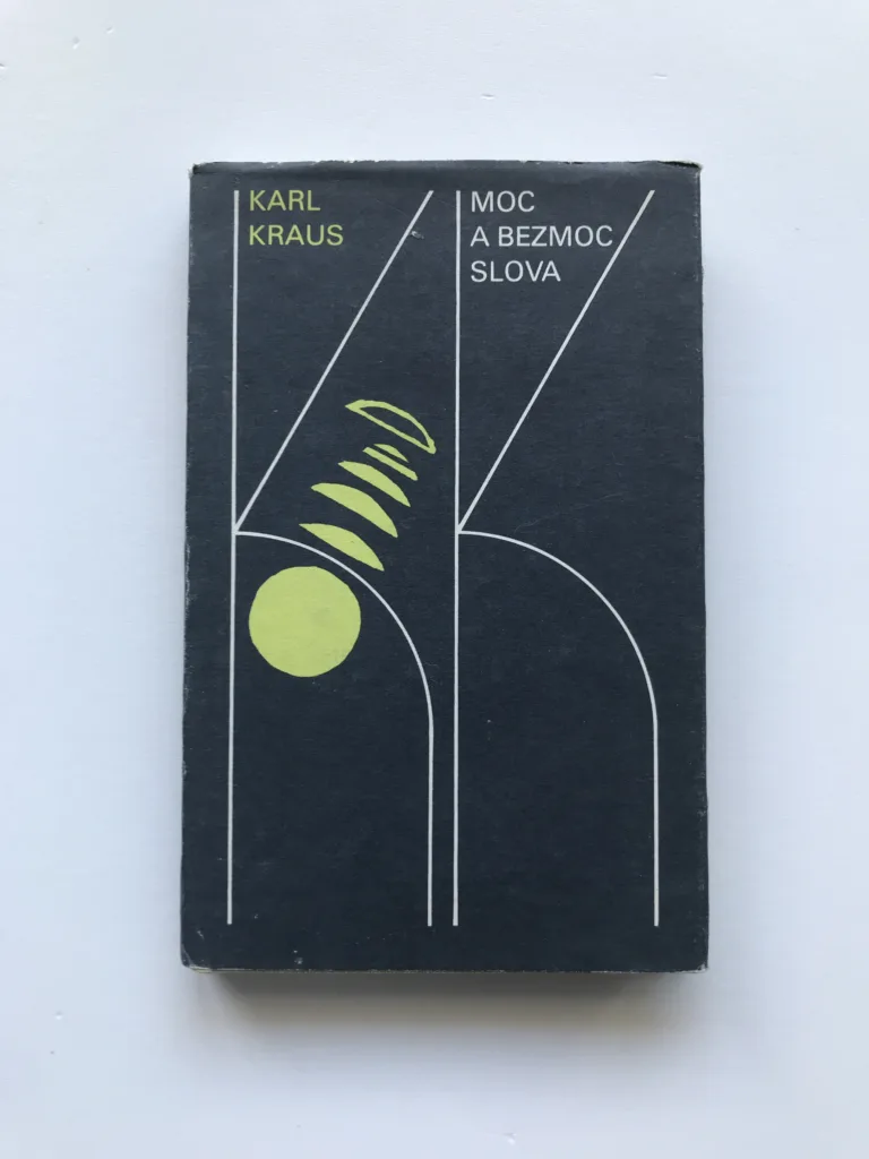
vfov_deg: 63.4
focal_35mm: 28
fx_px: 937
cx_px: 434
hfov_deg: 49.7
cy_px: 580
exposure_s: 1/50
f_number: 1.8
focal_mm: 3.99
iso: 25
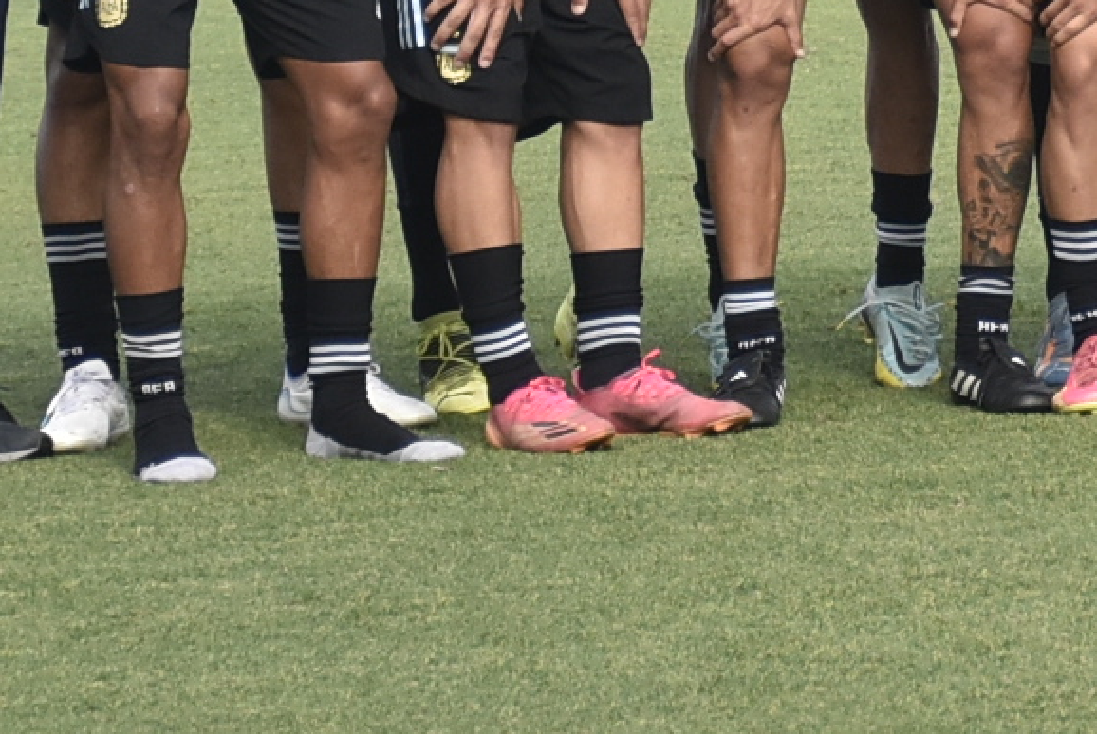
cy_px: -432
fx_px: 11838
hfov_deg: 5.2
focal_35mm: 388
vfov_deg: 3.5
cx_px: 1826
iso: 400
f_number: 5.6
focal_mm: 50
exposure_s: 1/1250
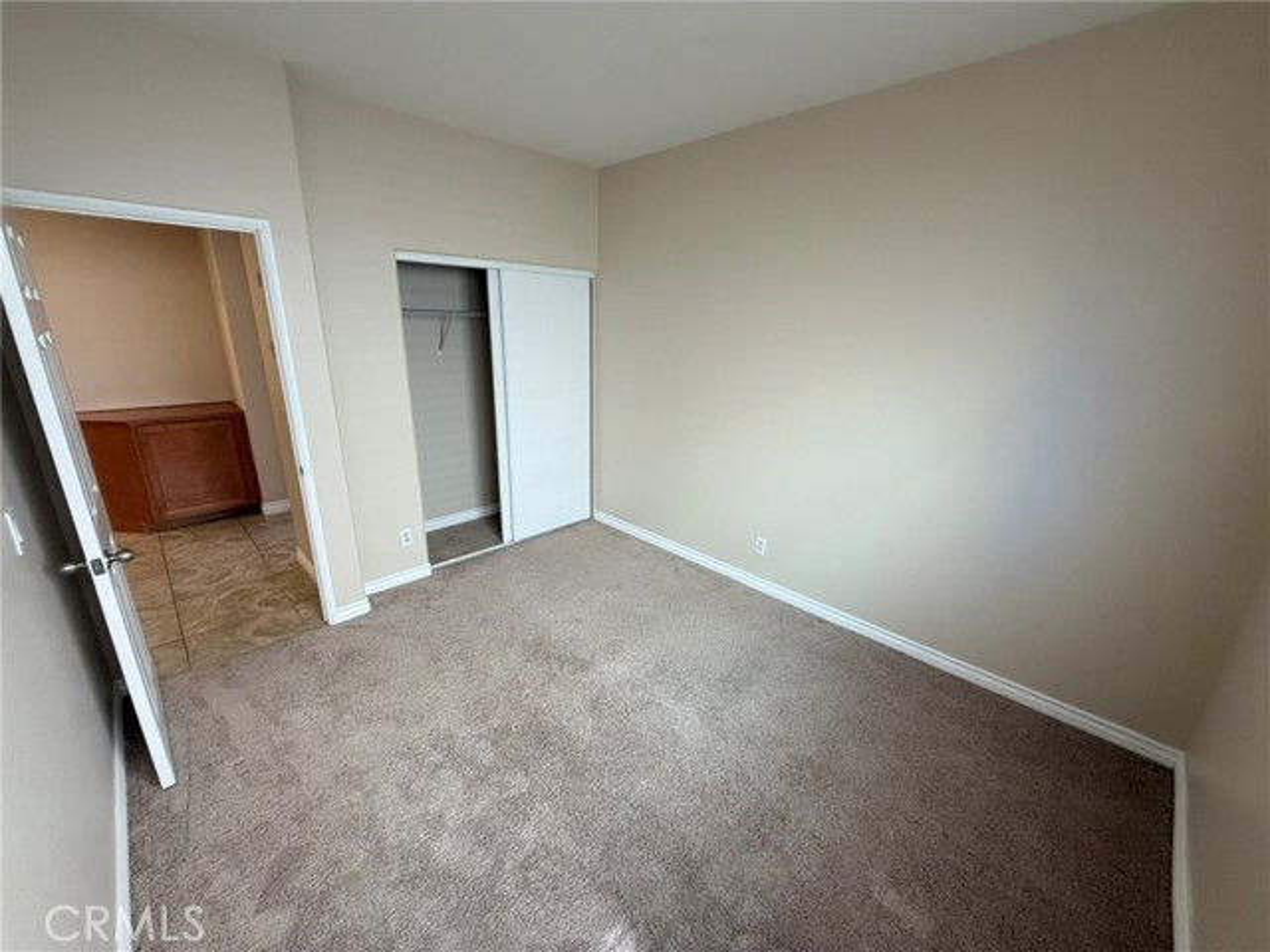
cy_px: 476
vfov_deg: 85.7
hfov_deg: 102.1
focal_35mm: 14
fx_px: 514
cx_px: 635
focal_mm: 2.22
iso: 320
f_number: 2.2
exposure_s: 1/121
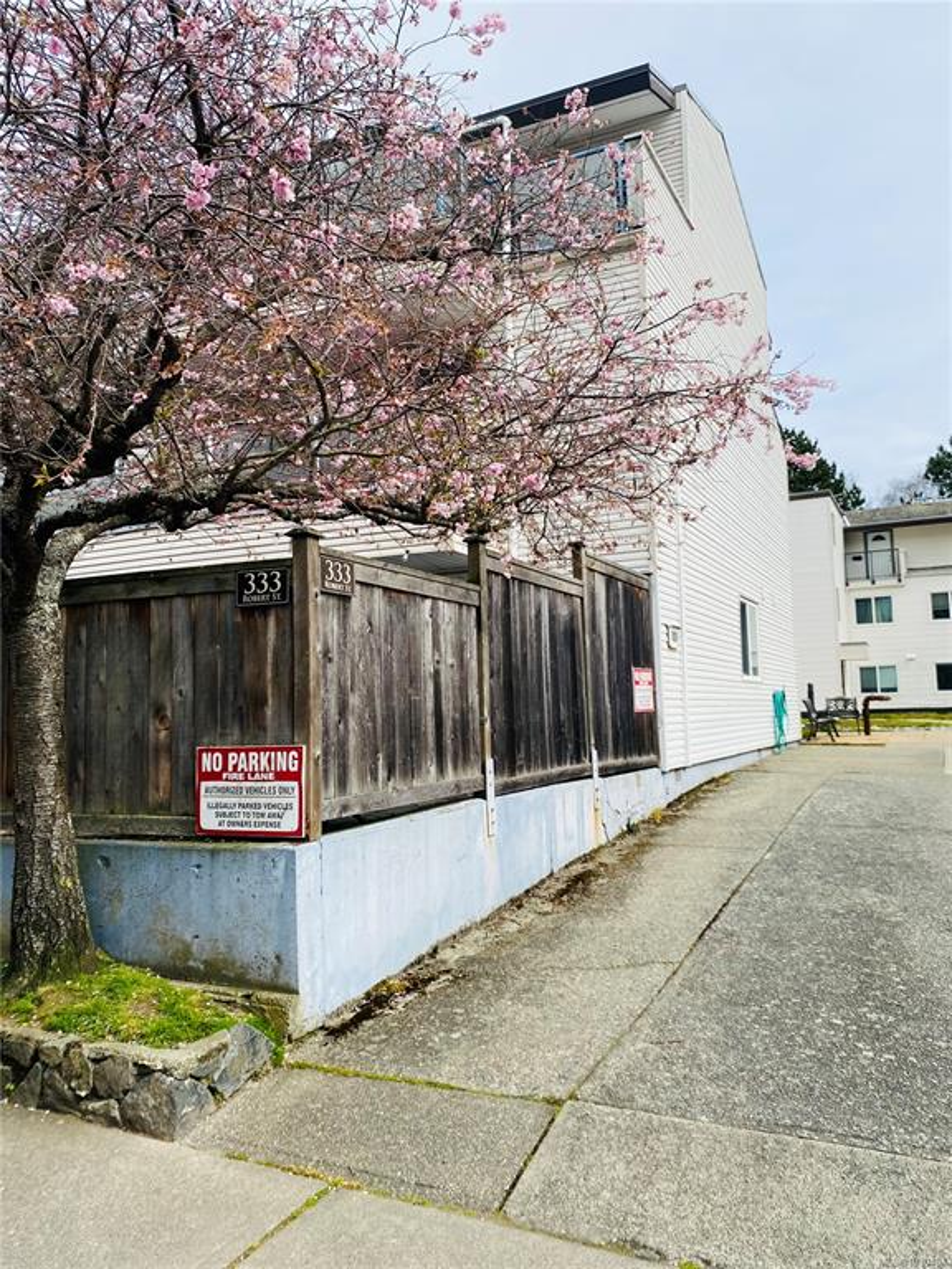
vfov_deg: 67.3
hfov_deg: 53.1
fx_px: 953
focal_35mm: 26
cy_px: 634
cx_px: 476
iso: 32
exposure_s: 1/2183
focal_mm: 4.25
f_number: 1.8
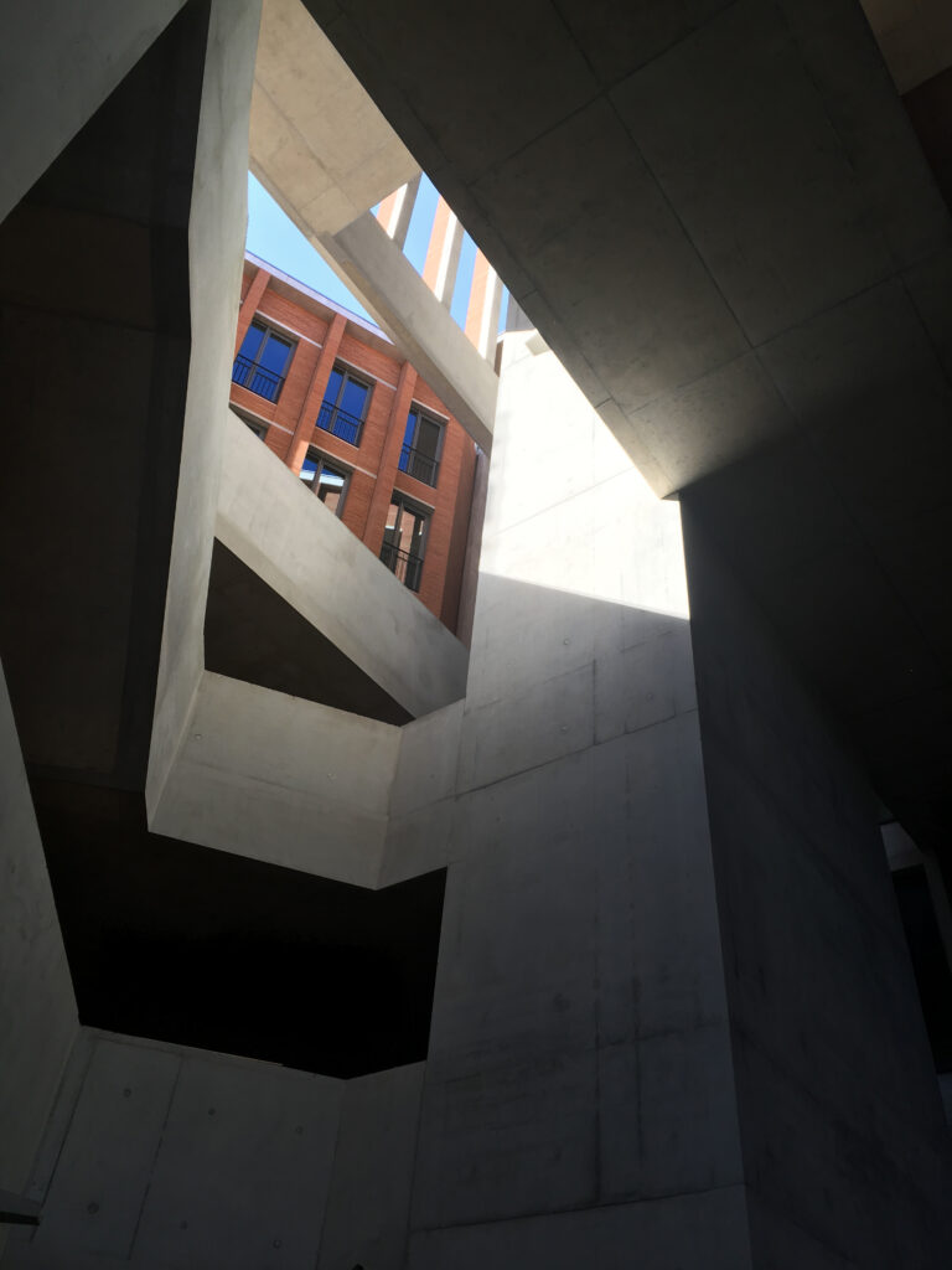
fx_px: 1063
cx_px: 476
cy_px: 635
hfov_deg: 48.2
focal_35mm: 29
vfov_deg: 61.7
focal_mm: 4.15
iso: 25
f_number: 2.2
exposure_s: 1/250
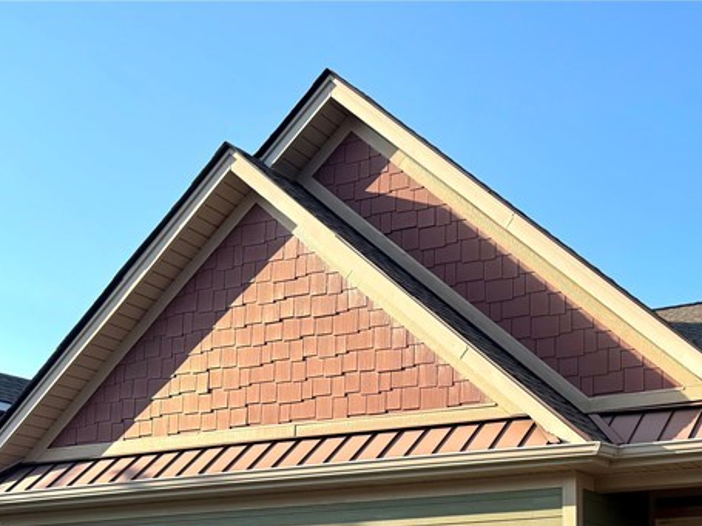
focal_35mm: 54
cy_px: 591
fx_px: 1095
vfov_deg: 25.0
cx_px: 663
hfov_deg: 33.2
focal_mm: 6.76
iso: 80
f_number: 1.78
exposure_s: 1/1818
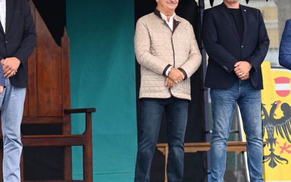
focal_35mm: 334
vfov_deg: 3.9
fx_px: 2648
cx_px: 72
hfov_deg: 6.3
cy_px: 42
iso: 1000
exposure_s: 1/160
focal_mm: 150
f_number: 6.3
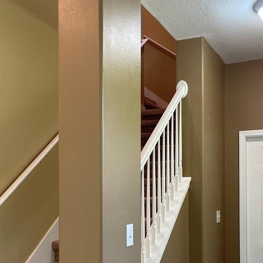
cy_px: 190
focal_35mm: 46
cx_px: 156
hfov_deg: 36.7
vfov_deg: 36.1
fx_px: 395
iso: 100
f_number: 1.6
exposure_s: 1/60
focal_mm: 5.1
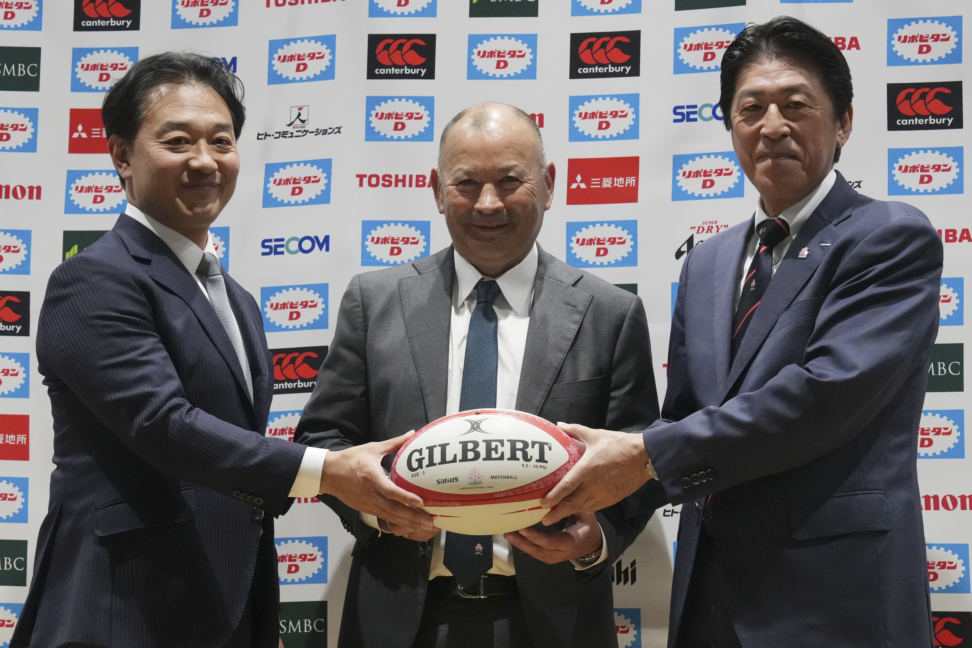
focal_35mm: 90
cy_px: 324
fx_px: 2430
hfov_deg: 22.6
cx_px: 486
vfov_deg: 15.2
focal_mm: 60
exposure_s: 1/250
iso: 3200
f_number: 5.6
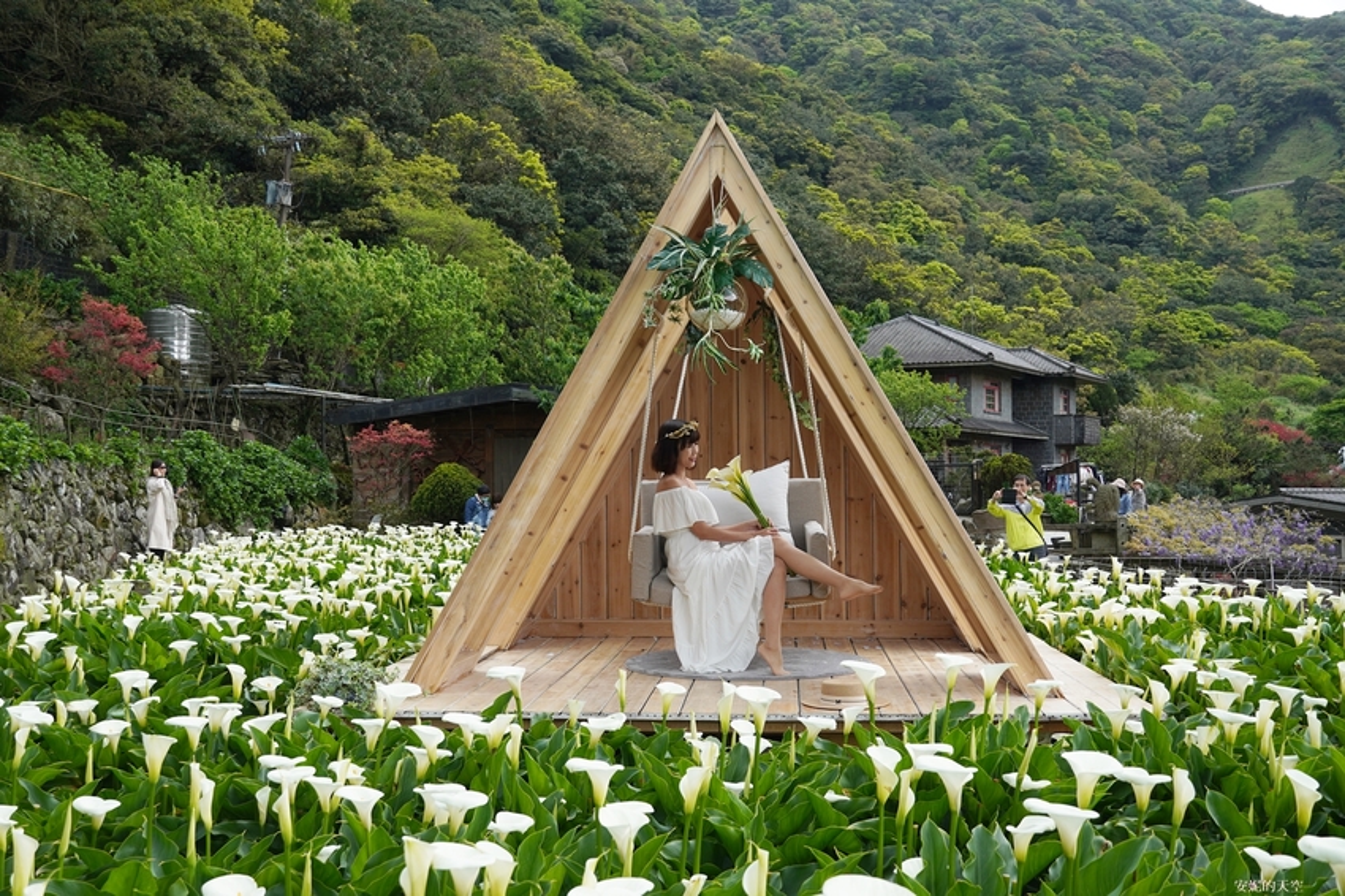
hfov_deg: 49.6
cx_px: 672
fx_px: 1456
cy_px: 448
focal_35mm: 39
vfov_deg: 34.2
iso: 125
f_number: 5
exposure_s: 1/320
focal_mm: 26
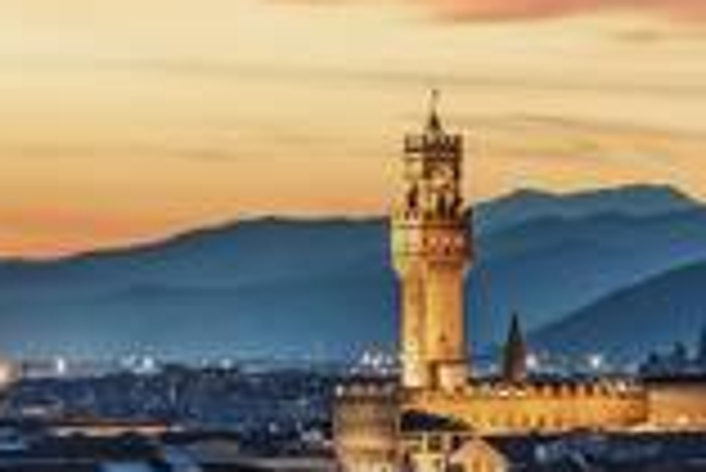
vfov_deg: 5.5
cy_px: 378
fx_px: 4868
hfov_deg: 8.0
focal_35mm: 248
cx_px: 1228
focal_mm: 65
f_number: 8
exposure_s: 10
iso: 64
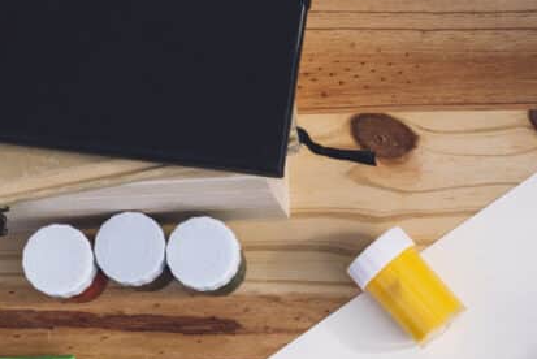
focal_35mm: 124
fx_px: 1851
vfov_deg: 11.0
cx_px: 475
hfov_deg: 16.3
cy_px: 341
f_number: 10
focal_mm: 50
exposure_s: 1/400
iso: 320
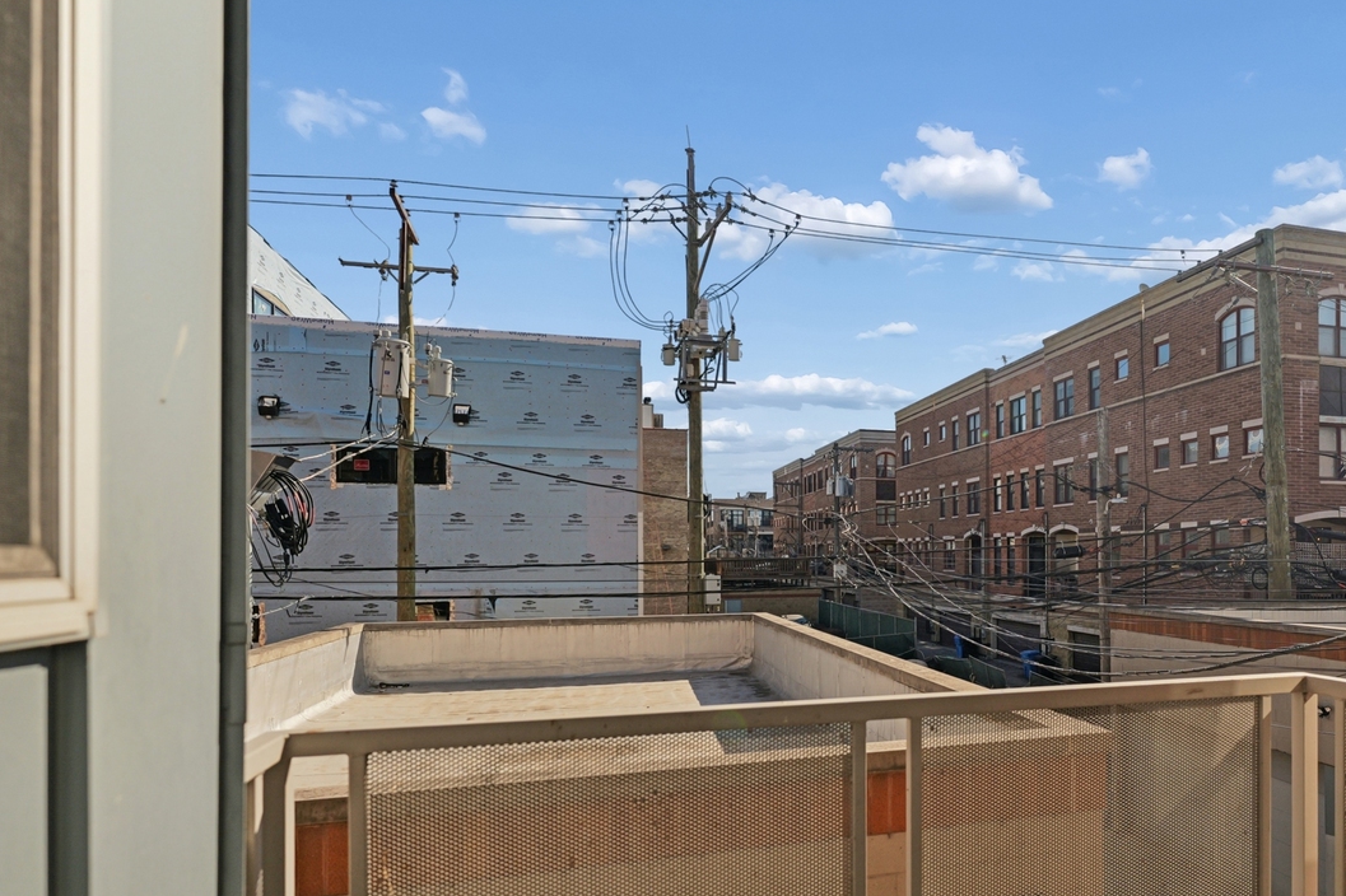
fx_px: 860
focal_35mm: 23
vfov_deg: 54.6
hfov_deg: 74.1
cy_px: 551
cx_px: 882
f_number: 4
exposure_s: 1/2500
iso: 100
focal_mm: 15
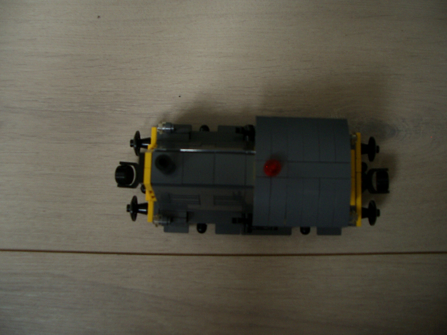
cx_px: 224
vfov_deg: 40.7
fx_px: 452
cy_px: 168
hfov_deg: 52.6
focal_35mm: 35
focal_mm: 5.8
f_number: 2.6
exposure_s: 1/8
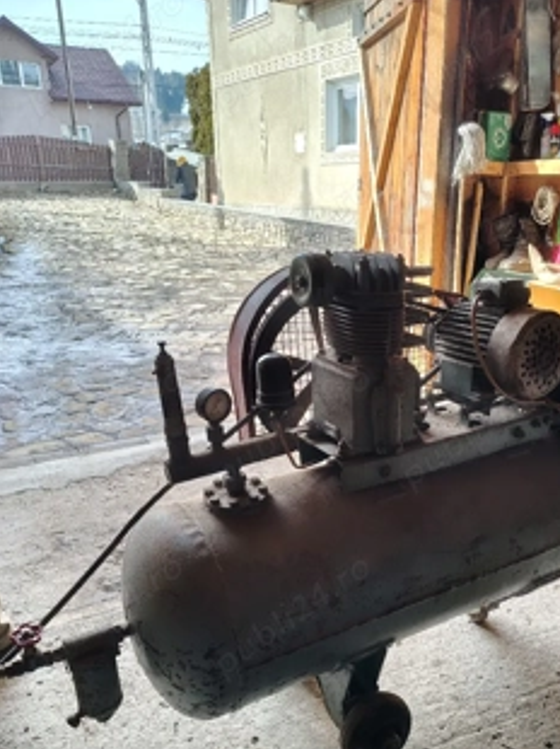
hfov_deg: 45.1
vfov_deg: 57.8
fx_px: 670
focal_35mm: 31
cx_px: 340
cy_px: 457
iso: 444
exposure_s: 1/100
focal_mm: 5.56
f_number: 1.8
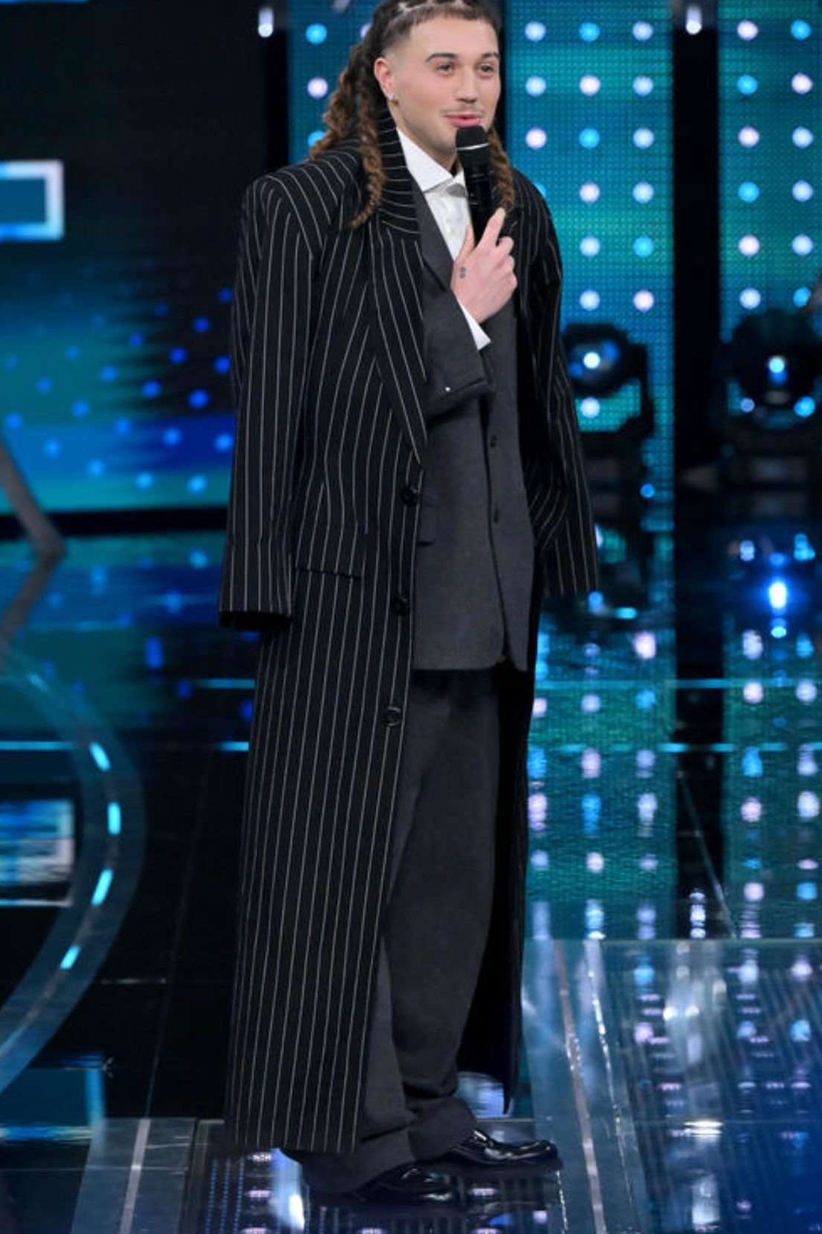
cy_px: 588
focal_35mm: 196
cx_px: 387
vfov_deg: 10.5
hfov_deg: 7.0
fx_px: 6715
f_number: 5.6
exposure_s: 1/400
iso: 8000
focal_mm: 180
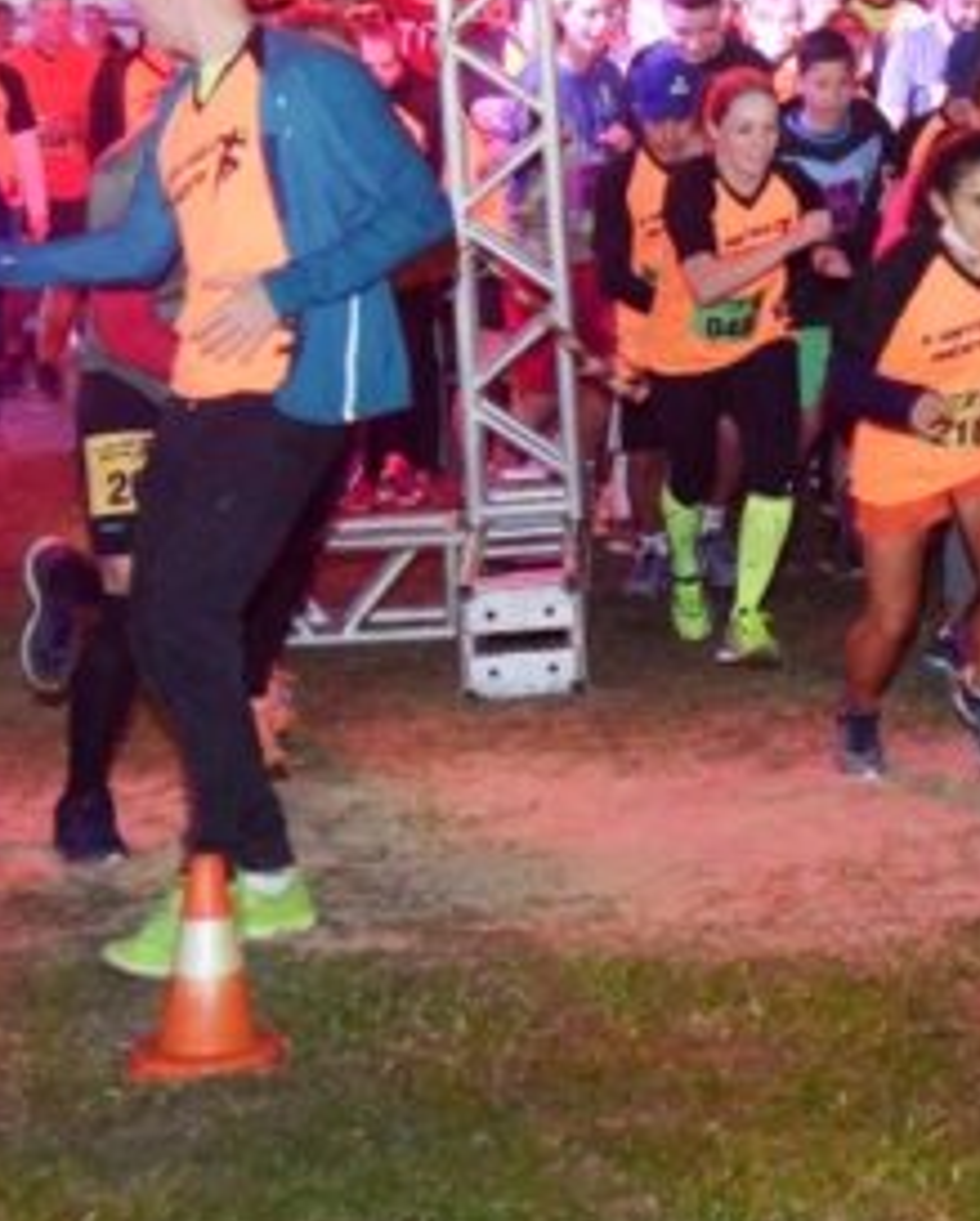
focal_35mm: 95
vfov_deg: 19.8
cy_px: 174
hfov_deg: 15.6
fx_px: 3438
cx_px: 1204
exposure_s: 1/80
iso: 10000
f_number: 4.5
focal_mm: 36
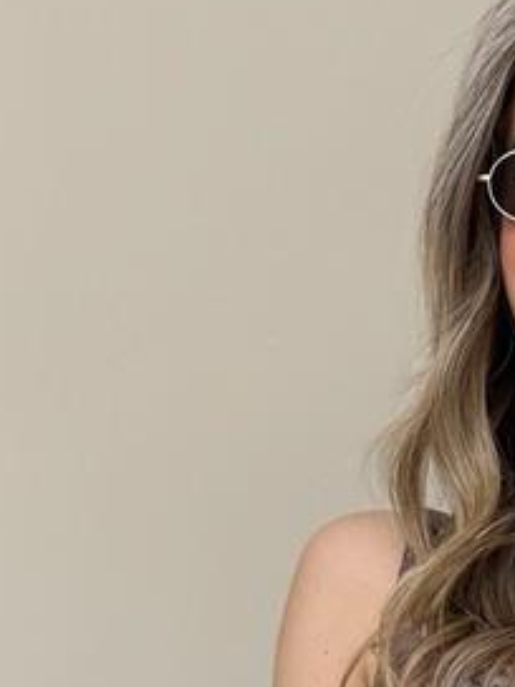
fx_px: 2797
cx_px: 752
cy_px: 1422
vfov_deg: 12.2
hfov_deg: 10.2
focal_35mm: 141
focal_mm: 6.76
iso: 50
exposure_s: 1/129
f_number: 1.78
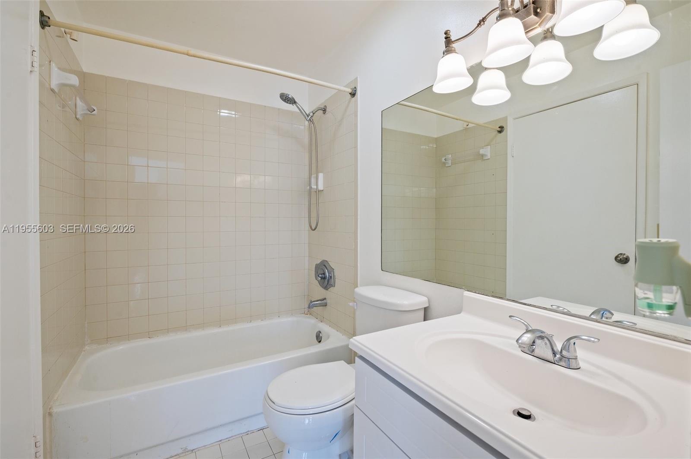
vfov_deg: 73.6
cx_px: 346
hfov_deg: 96.8
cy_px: 230
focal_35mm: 16
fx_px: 307
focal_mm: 16
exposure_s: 1/30
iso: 200
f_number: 8
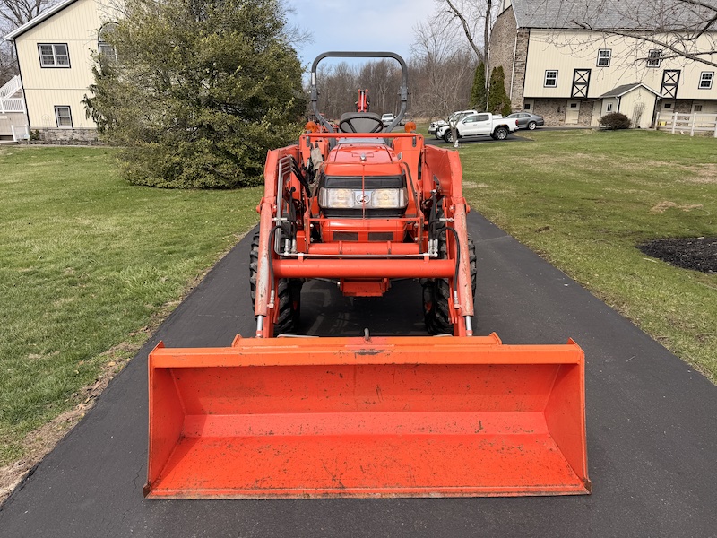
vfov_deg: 56.8
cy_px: 269
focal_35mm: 24
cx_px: 358
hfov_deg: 71.6
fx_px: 497
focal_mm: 6.76
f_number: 1.78
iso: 80
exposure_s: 1/3279
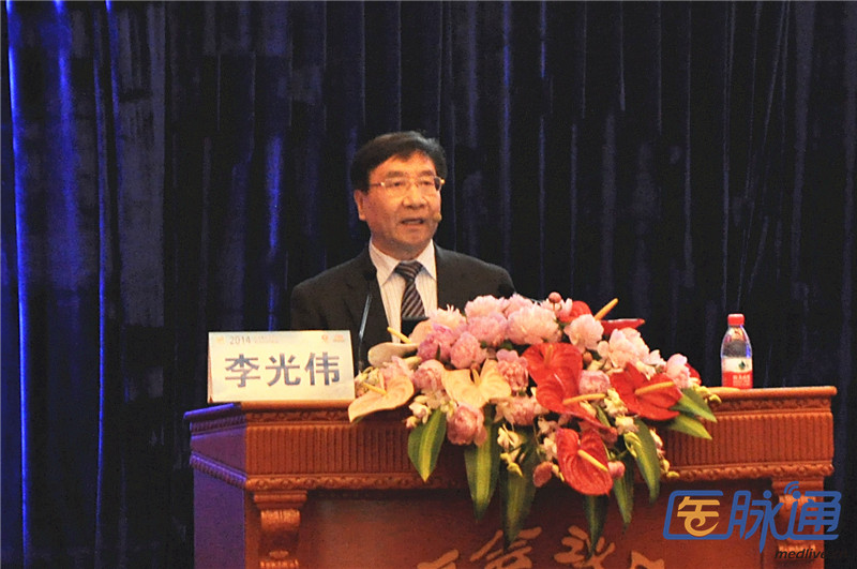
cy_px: 284
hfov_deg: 13.1
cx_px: 428
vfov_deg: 8.7
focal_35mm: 158
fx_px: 3744
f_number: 5.6
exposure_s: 1/30
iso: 1250
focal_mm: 105
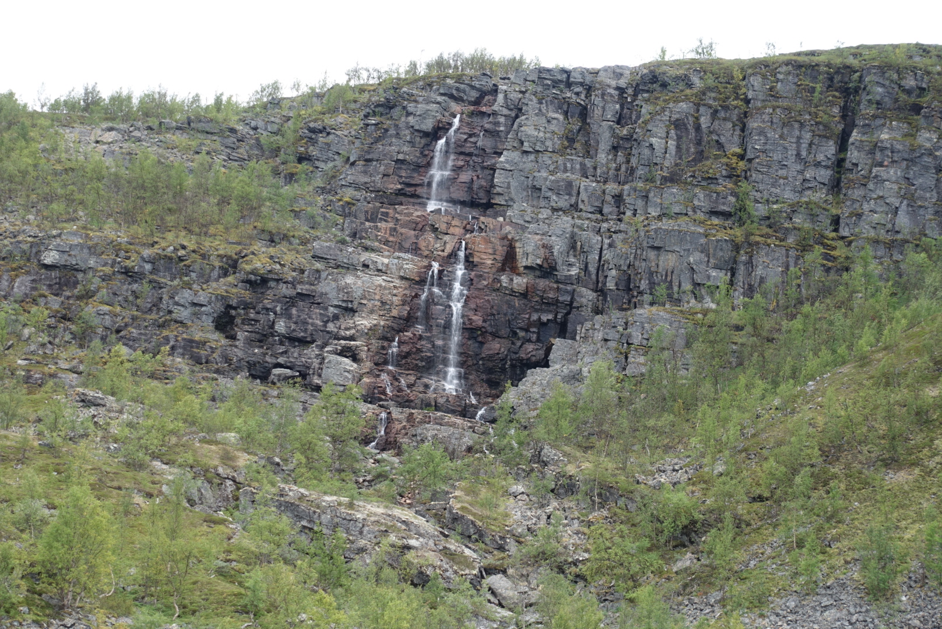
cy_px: 314
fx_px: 1571
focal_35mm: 60
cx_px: 471
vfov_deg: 22.7
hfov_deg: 33.4
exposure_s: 1/80
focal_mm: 22
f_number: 2.8
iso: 160
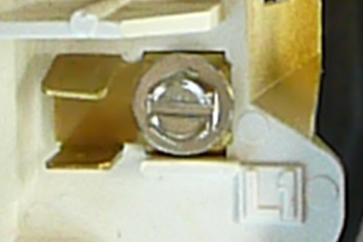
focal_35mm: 139
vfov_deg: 9.8
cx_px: 89
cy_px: -33
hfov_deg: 14.7
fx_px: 1401
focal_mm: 5.2
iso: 800
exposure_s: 1/400
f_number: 5
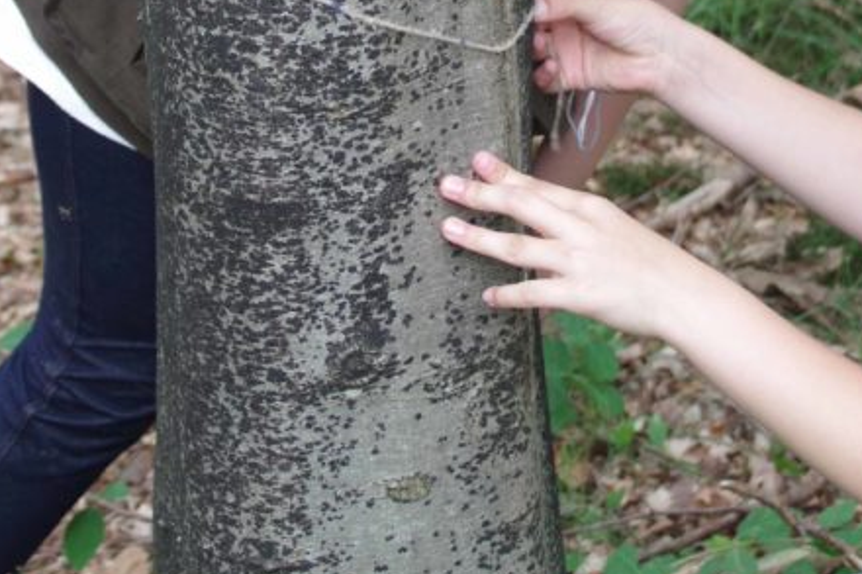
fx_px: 3594
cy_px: -15
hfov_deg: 13.7
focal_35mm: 150
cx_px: 451
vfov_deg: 9.1
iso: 400
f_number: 4.5
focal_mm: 43
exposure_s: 1/60
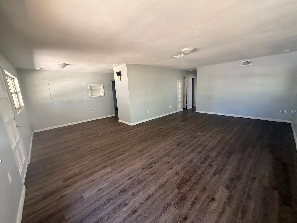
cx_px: 148
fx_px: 120
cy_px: 112
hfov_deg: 102.1
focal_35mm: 14
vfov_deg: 85.7
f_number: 2.2
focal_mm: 2.22
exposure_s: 1/78
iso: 400
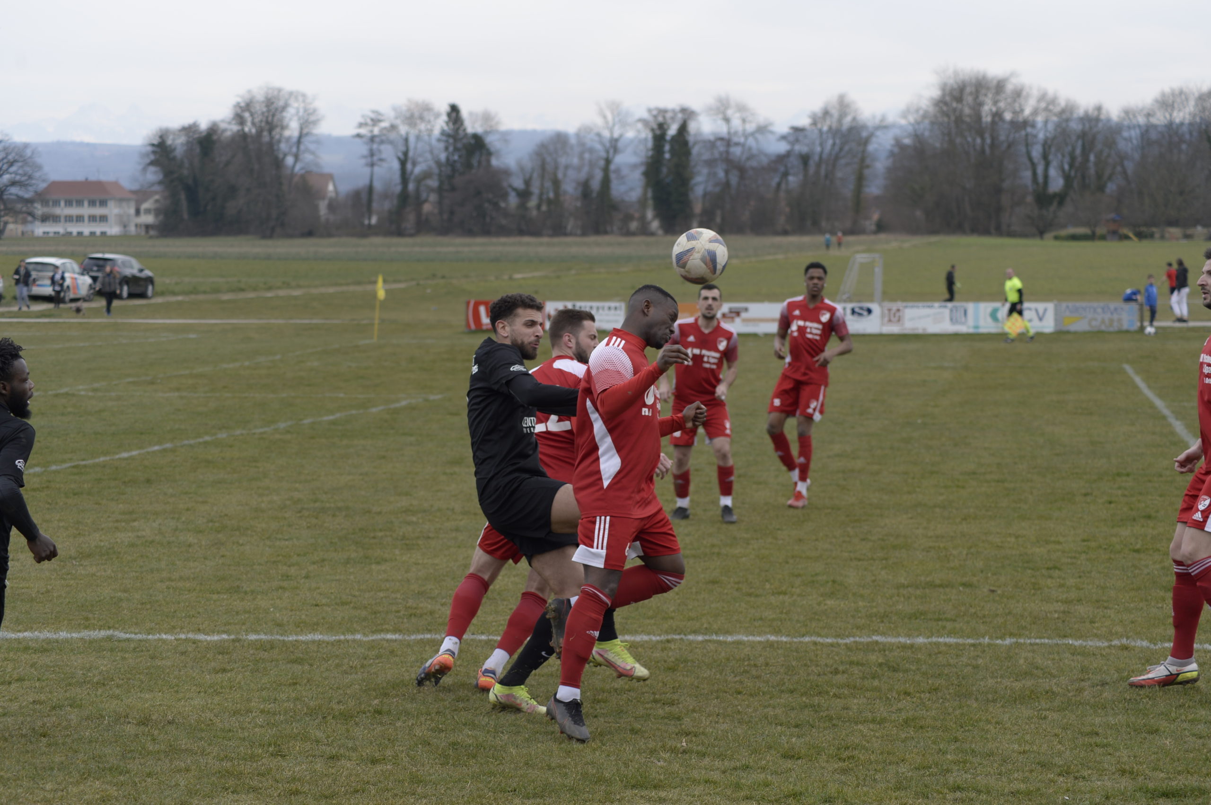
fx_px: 2856
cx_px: 606
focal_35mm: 85
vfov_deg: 16.0
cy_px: 402
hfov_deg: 23.9
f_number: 5
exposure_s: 1/800
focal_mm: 85
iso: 320
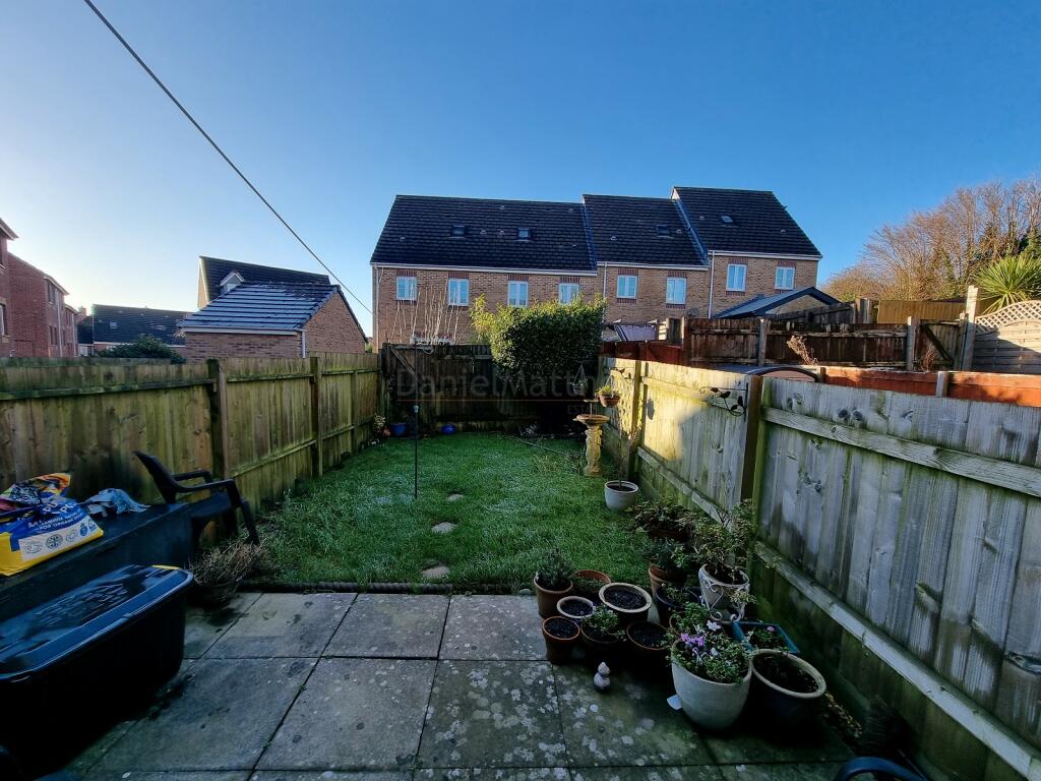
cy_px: 390
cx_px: 520
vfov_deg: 89.9
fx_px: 391
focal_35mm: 13
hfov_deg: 106.2
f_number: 2.2
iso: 50
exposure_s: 1/536
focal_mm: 2.2
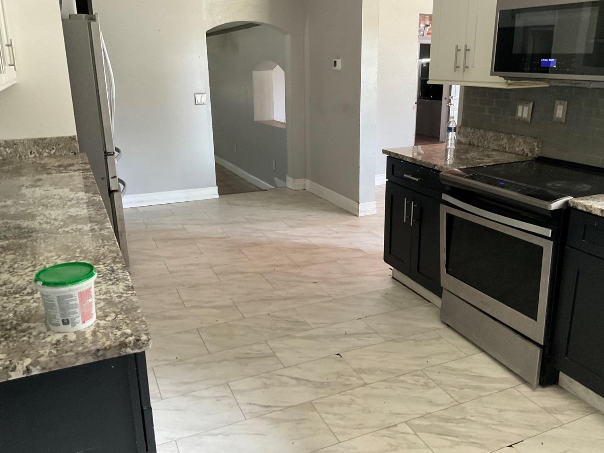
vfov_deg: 45.4
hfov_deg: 58.3
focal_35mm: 31
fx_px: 541
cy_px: 223
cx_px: 322
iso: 200
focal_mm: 3
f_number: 1.8
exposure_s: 1/60
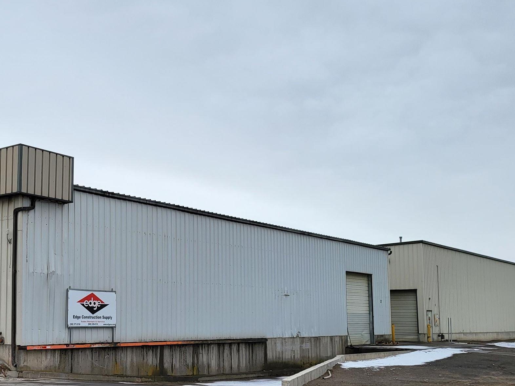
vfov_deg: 30.7
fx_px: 699
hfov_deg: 39.2
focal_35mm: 47
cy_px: 249
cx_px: 120
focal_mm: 5
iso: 40
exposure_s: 1/1135
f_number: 1.8
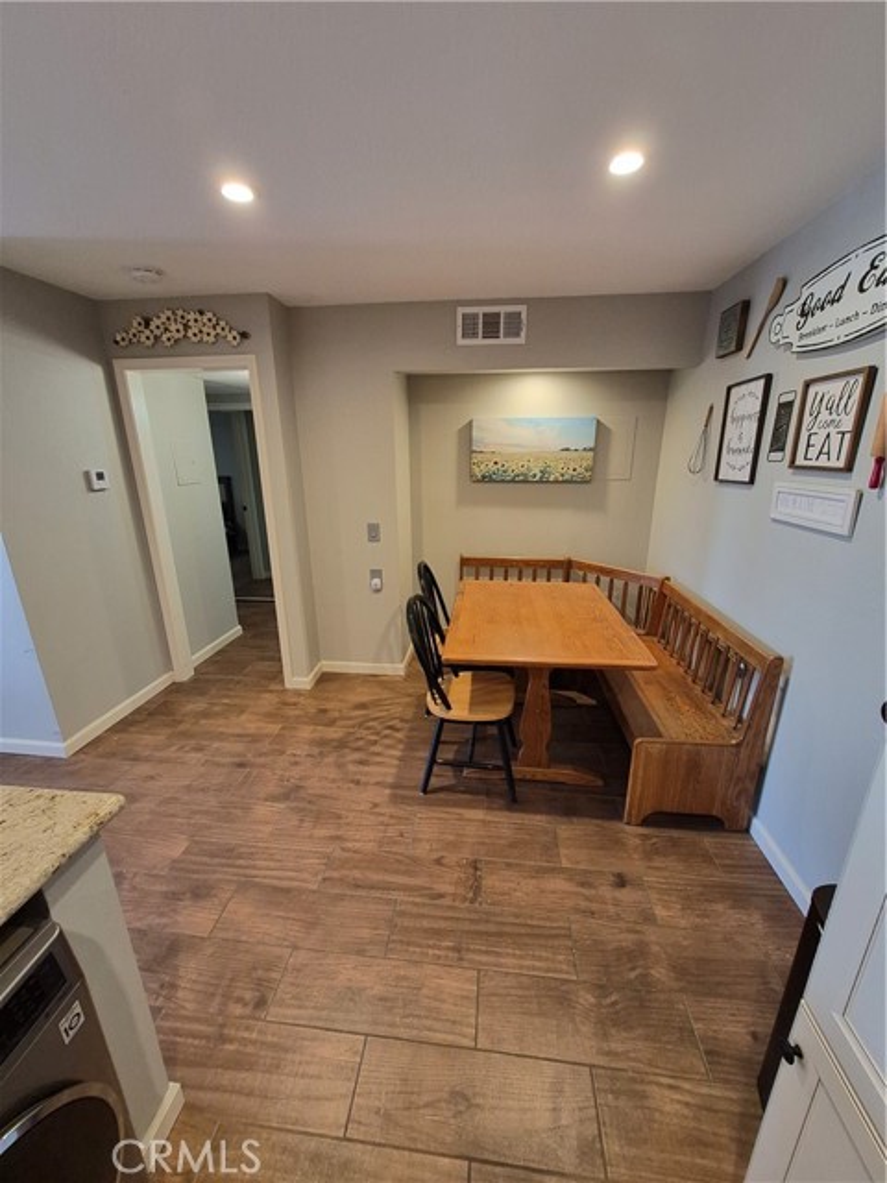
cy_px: 592
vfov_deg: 106.2
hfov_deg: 89.9
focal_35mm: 13
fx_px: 444
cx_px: 444
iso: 500
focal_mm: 1.74
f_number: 2.2
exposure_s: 1/60
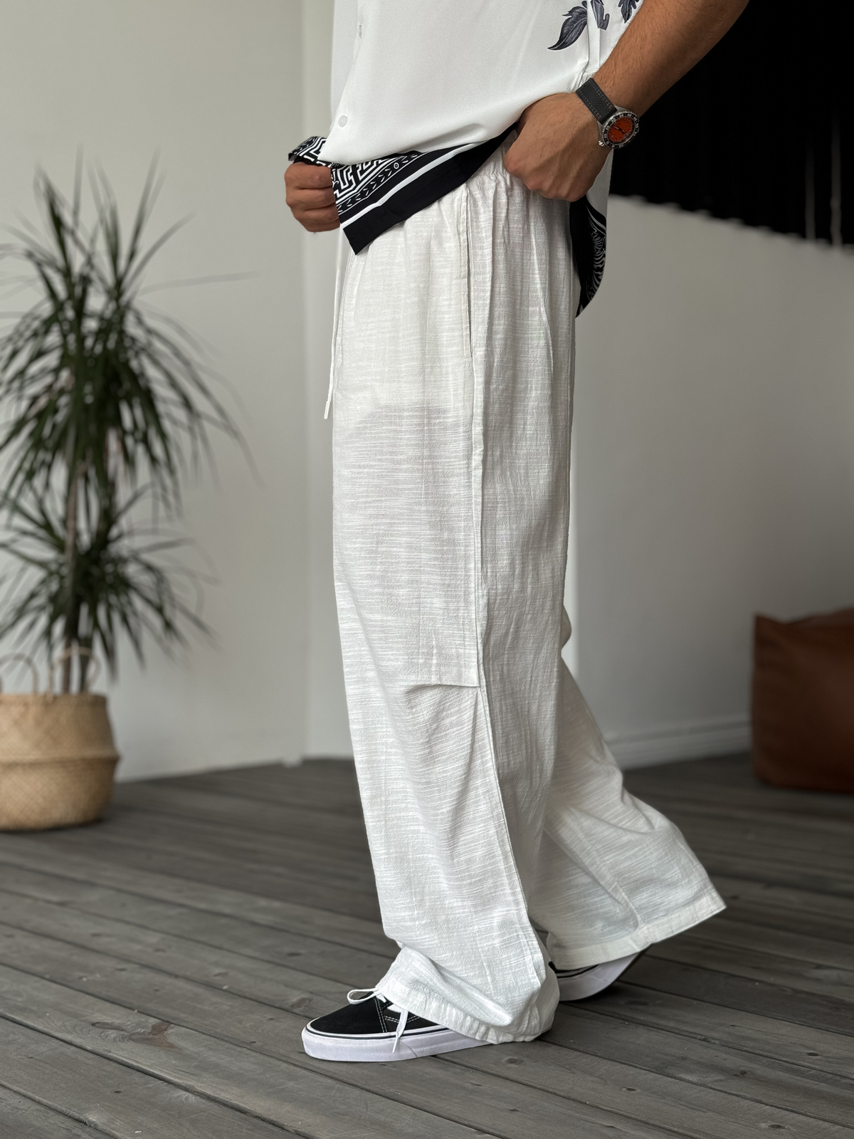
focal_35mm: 48
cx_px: 427
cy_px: 570
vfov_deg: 39.7
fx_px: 1579
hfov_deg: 30.3
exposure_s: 1/200
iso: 50
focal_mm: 6.76
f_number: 1.8
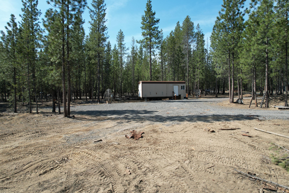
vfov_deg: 57.2
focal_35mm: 22
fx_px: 177
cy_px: 96
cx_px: 144
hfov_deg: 78.6
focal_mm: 8.38
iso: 100
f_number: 2.8
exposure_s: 1/1000
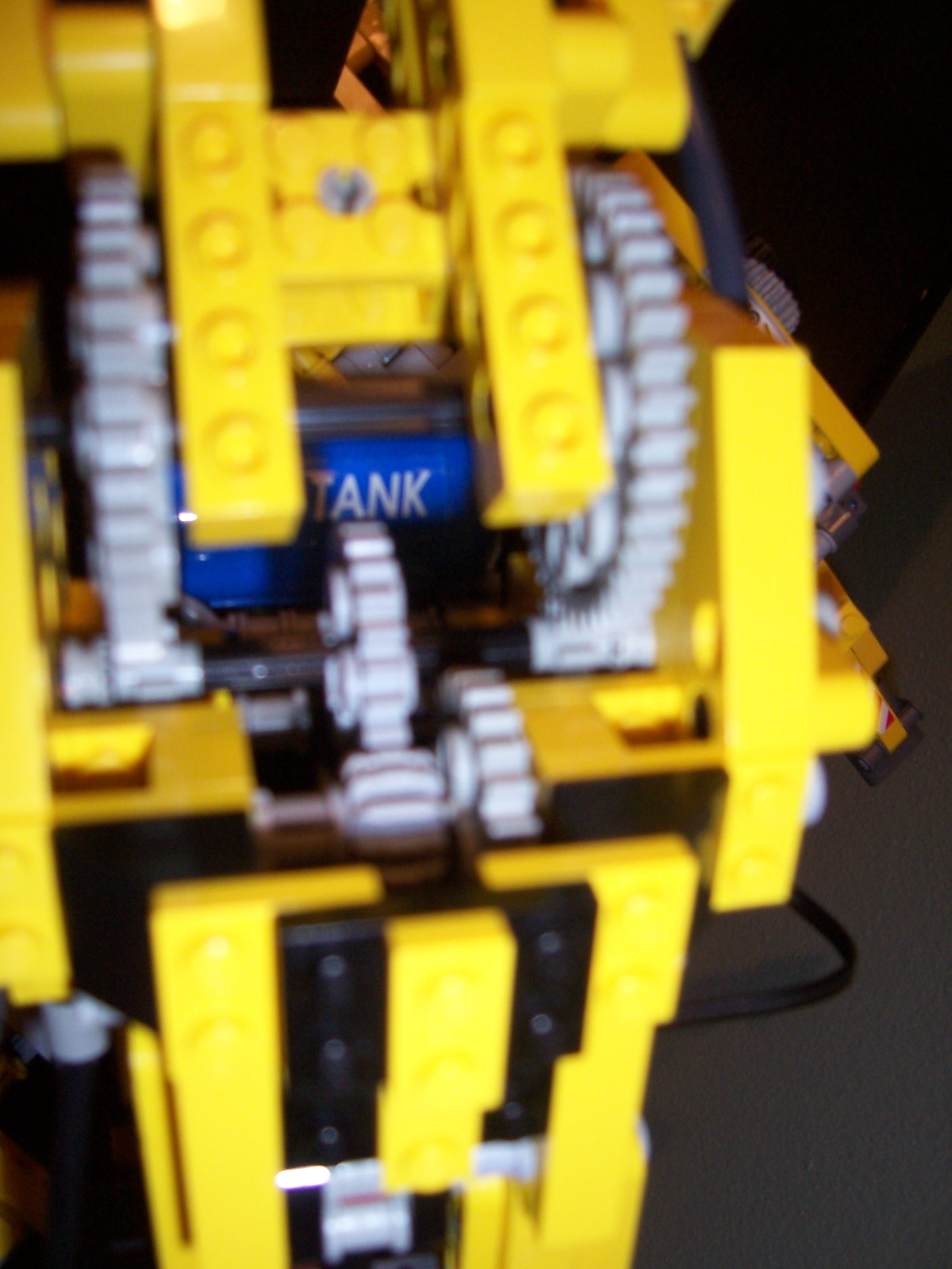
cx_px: 476
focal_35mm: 36
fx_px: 1320
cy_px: 634
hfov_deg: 39.7
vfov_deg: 51.4
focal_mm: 6
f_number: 3
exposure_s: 1/60
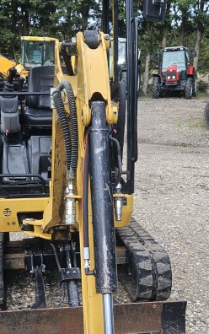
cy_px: 250
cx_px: 102
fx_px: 573
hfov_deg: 20.7
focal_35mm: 63
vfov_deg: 31.9
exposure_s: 1/719
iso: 80
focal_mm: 5.4
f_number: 1.8
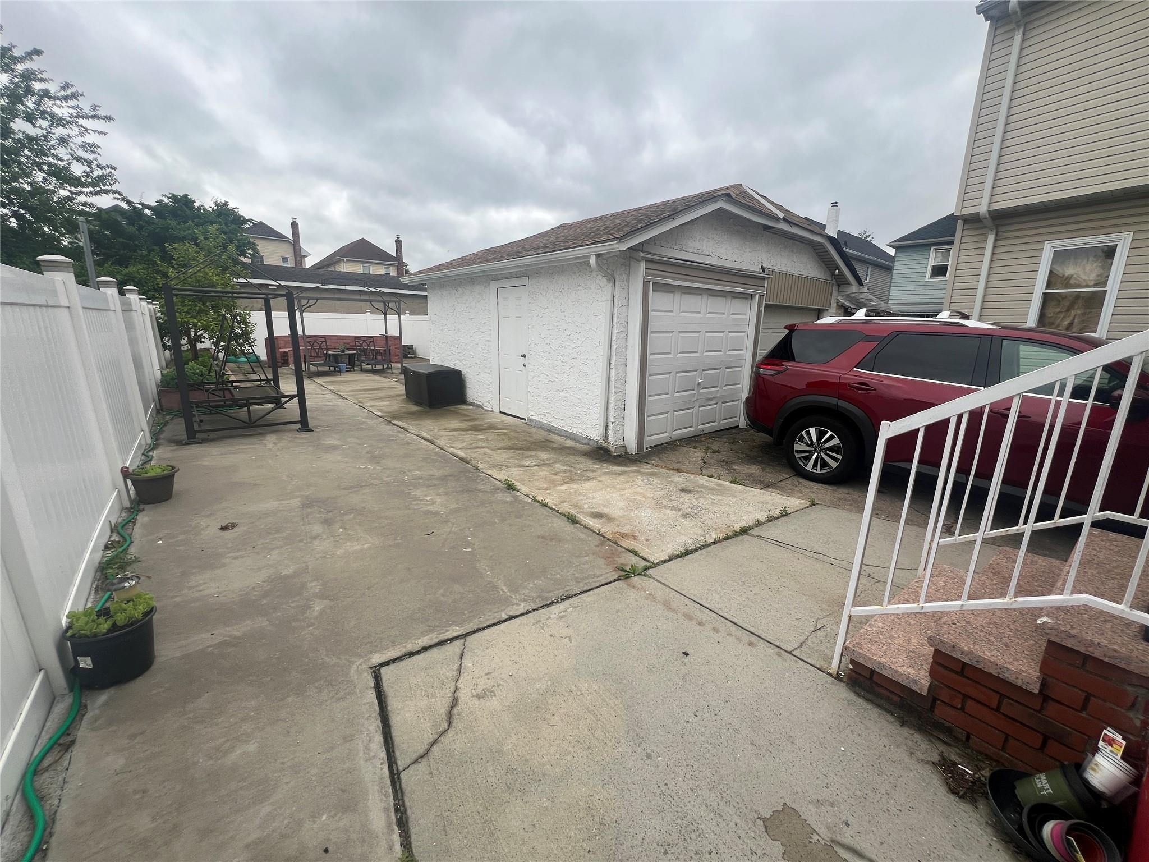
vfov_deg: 89.9
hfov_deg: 106.2
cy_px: 431
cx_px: 574
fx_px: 432
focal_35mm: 13
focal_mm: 1.57
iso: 32
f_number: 1.8
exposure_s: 1/222
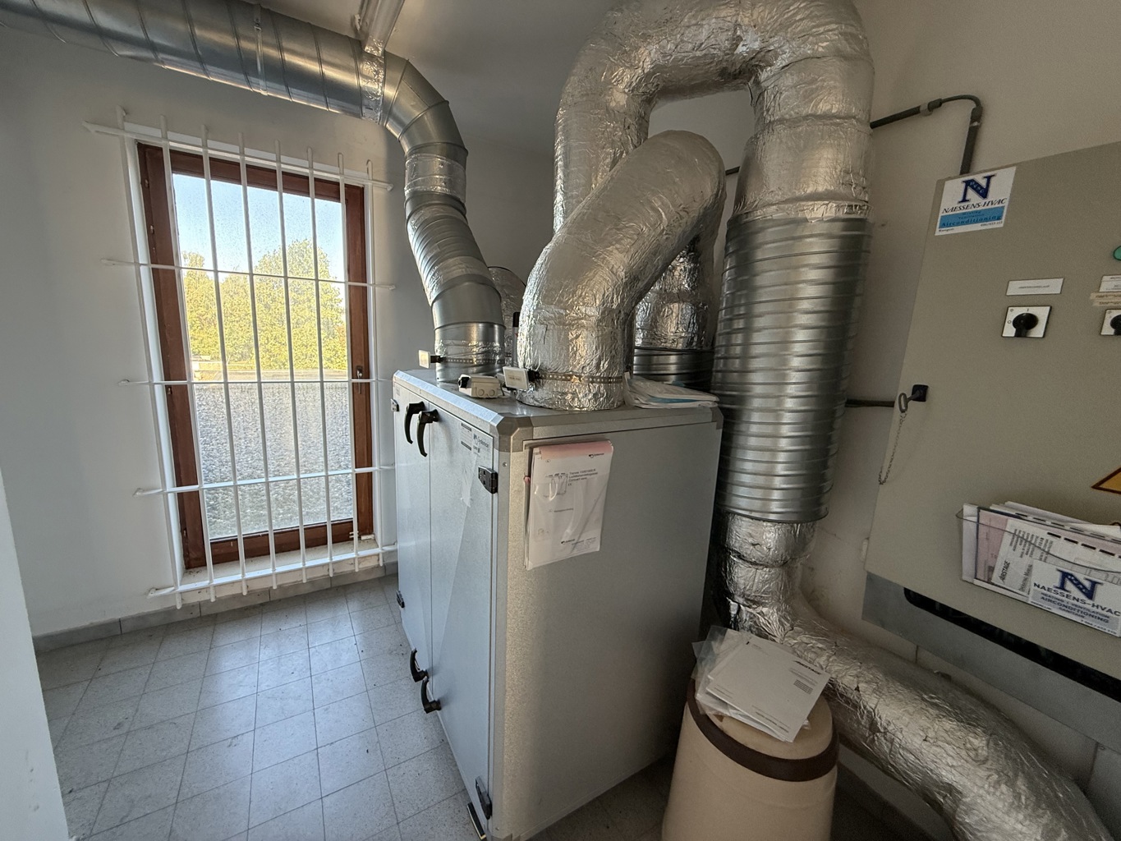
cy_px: 420
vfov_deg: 85.7
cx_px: 560
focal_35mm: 14
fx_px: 453
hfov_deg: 102.1
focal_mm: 2.22
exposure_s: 1/99
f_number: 2.2
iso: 160
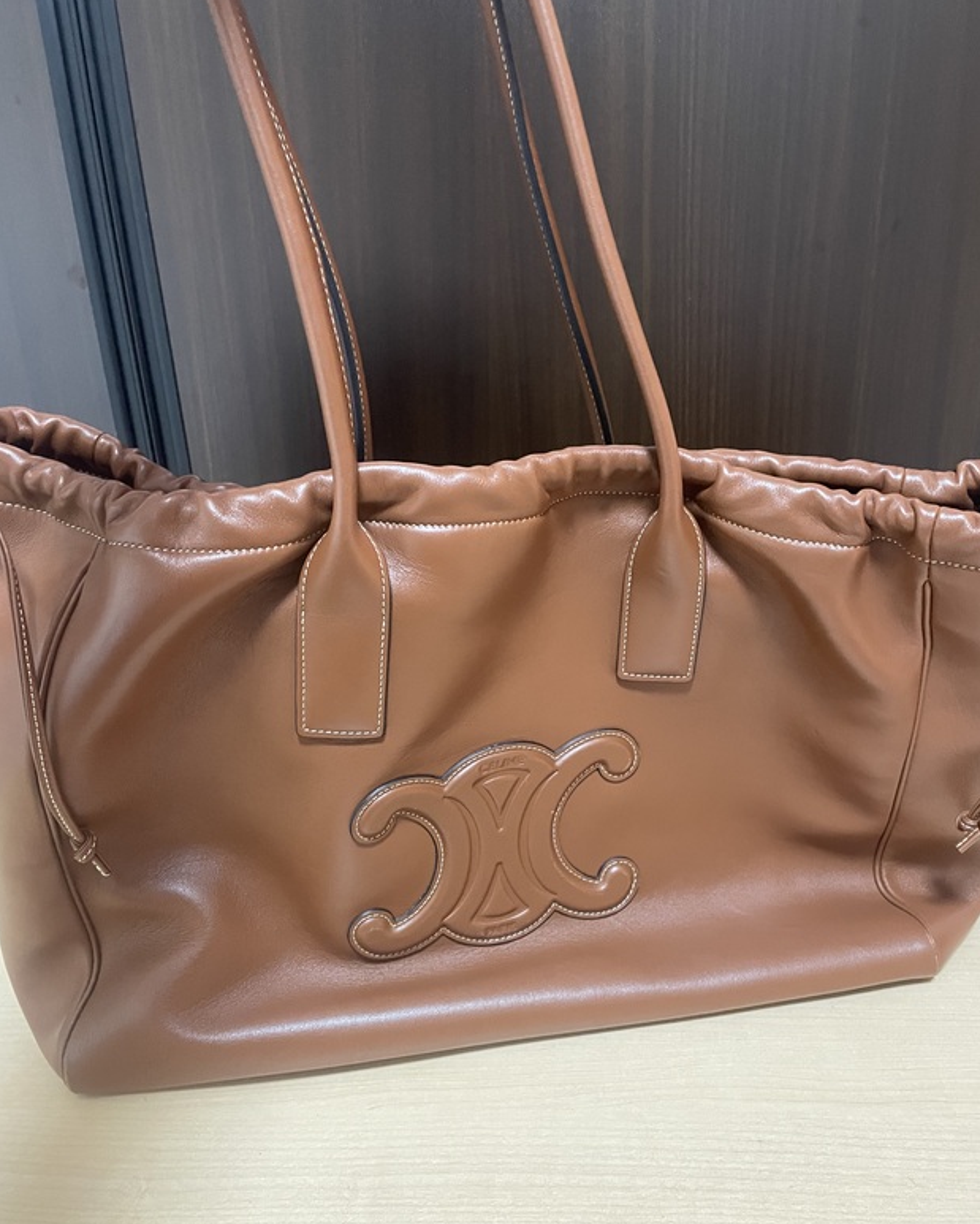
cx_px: 500
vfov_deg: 62.1
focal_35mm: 28
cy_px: 669
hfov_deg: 51.6
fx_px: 1015
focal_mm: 4.2
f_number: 1.6
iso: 400
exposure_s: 1/50
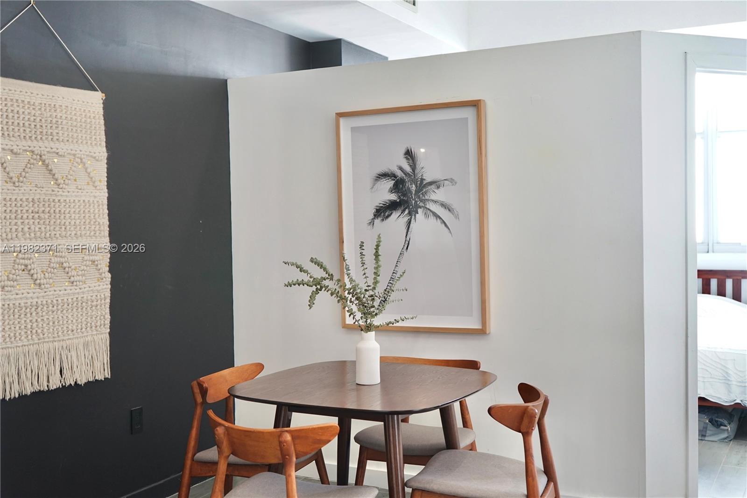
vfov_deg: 33.4
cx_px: 374
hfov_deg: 48.5
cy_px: 249
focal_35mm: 40
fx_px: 830
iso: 640
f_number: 4
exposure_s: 1/60
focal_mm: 40
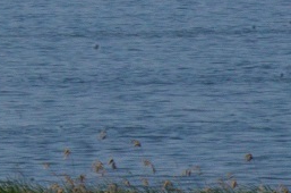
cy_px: -52
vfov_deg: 0.9
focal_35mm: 1515
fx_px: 12216
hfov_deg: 1.4
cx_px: -249
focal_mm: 260
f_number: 40
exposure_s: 1/320
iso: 1000
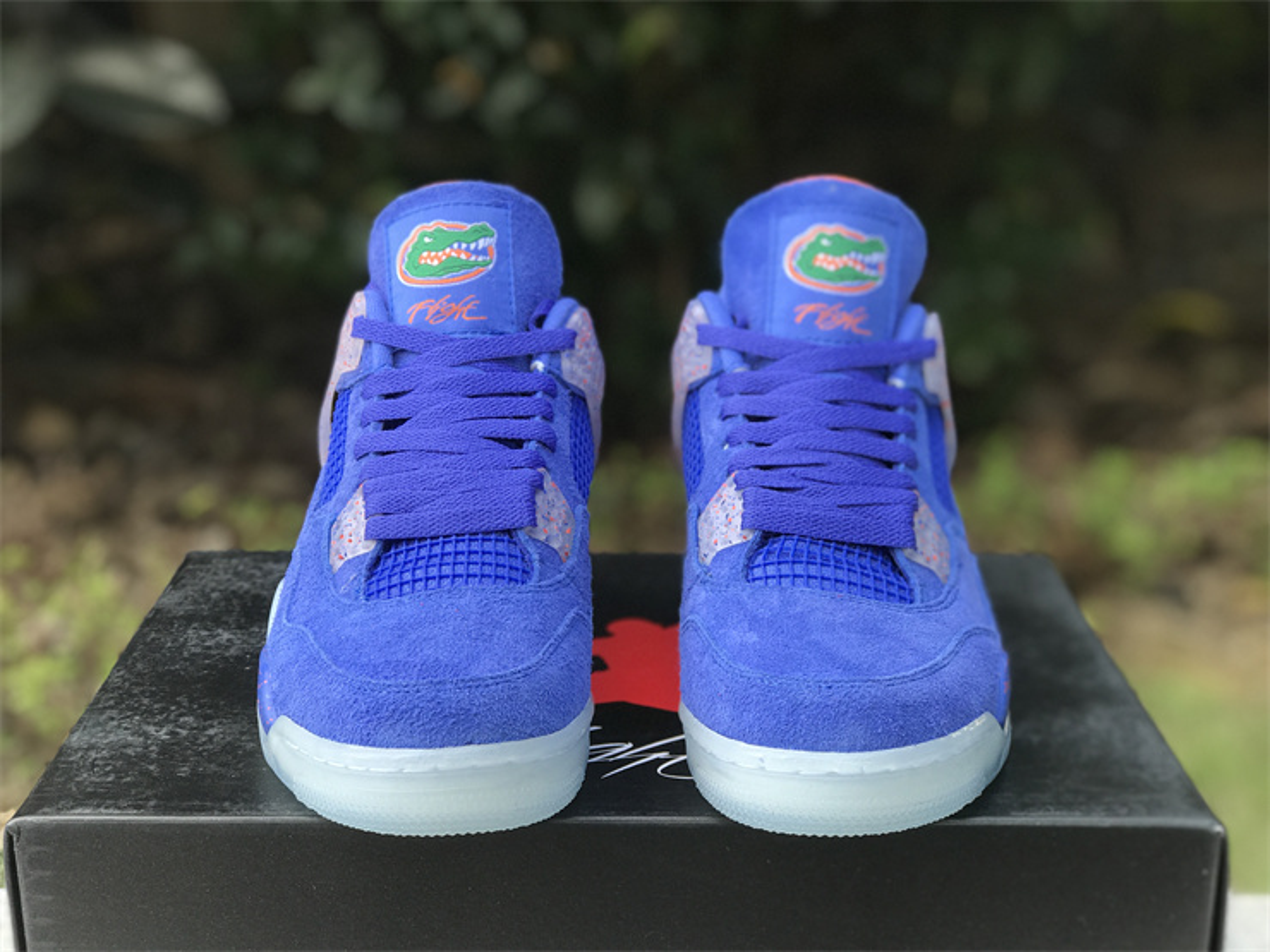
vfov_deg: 25.7
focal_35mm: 57
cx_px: 635
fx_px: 2091
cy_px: 476
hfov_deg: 33.8
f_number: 2.8
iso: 32
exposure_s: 1/100
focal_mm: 6.6
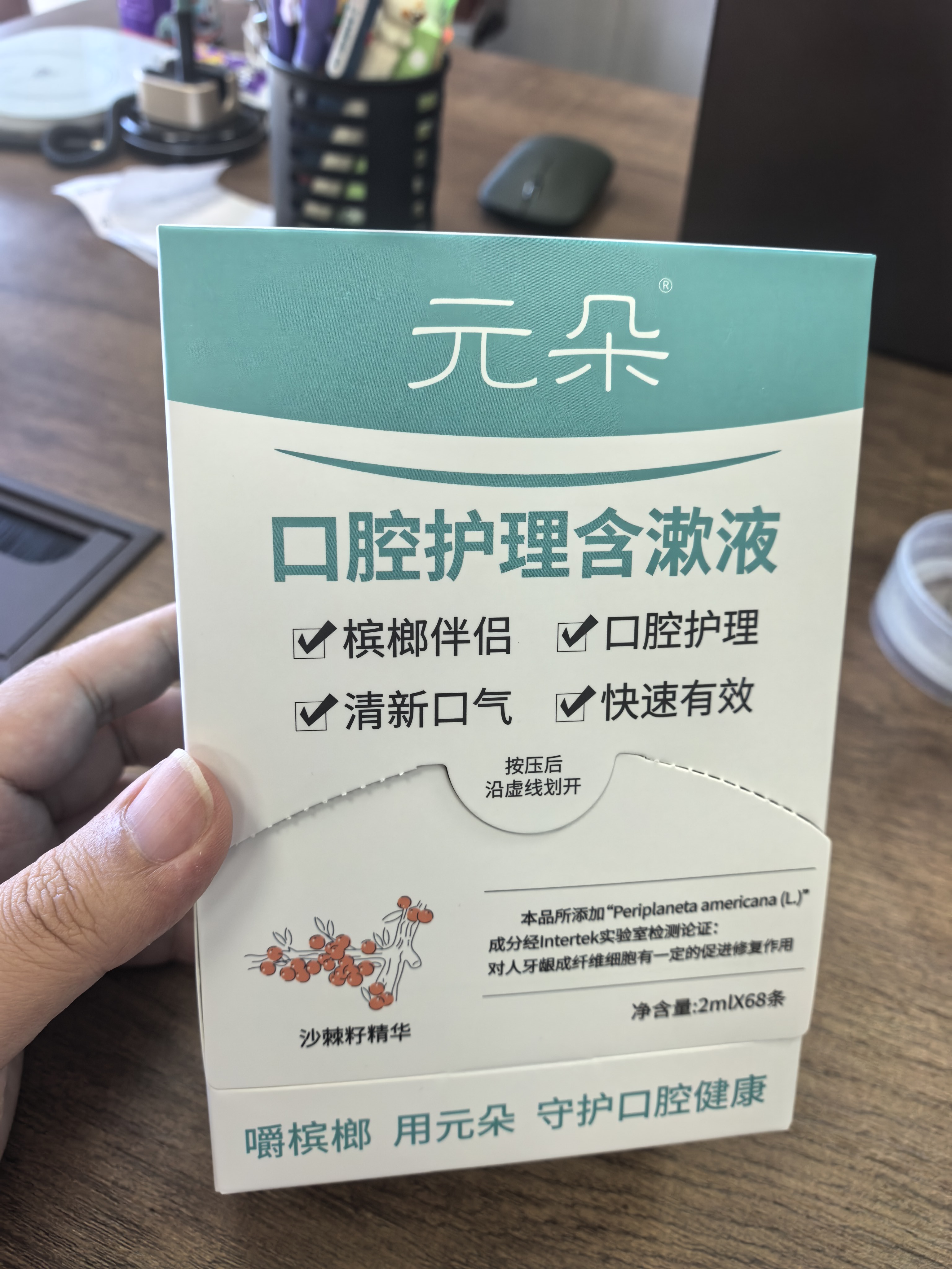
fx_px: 880
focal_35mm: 24
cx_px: 476
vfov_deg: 71.6
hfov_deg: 56.8
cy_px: 634
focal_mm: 6.98
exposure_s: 1/100
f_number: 2.8
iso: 640
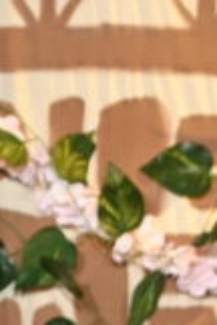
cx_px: -392
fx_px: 5813
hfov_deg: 2.1
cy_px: 475
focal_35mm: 643
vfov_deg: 3.2
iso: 2000
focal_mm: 102
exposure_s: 1/250
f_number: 2.8
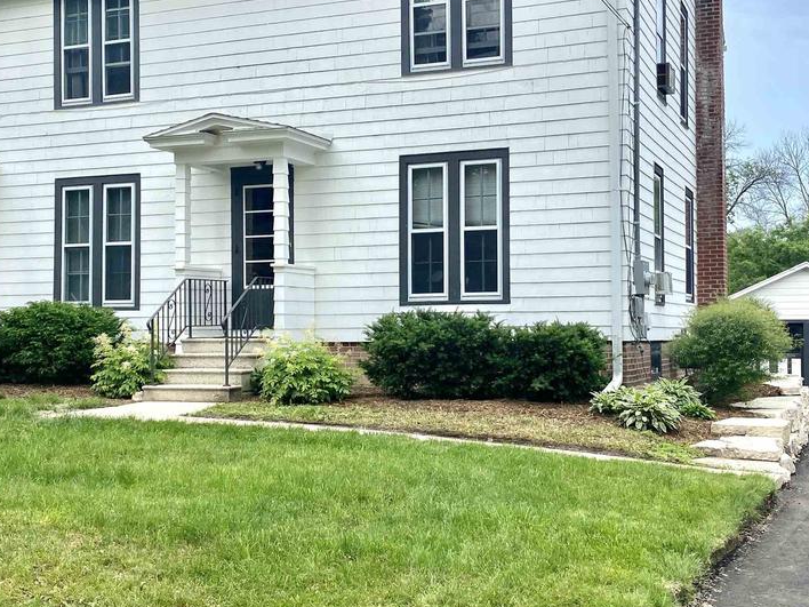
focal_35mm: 47
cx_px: 406
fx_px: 1098
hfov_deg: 40.4
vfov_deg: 30.9
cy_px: 293
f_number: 1.8
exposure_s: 1/1565
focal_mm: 4.25
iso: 32
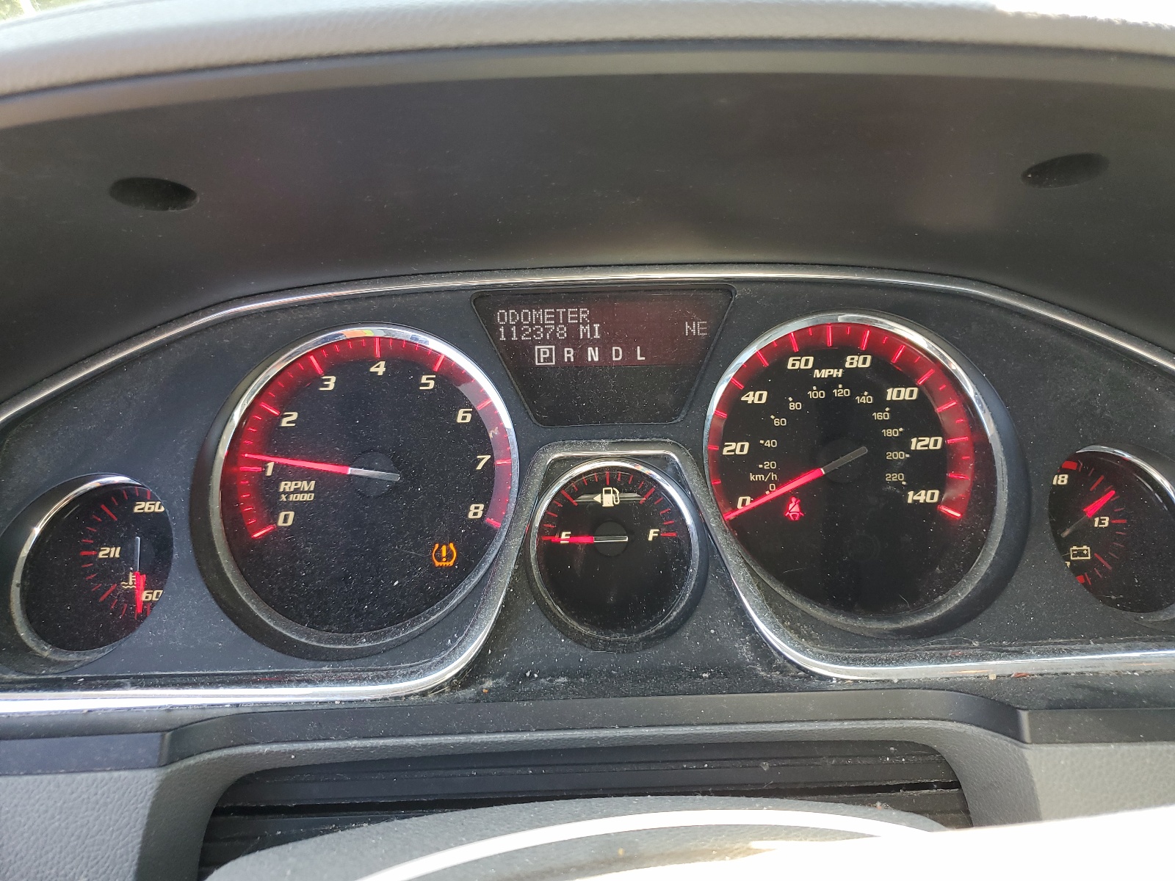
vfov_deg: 53.1
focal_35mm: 26
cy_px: 440
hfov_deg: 67.3
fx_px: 883
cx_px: 588
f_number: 1.5
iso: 58
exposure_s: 1/120
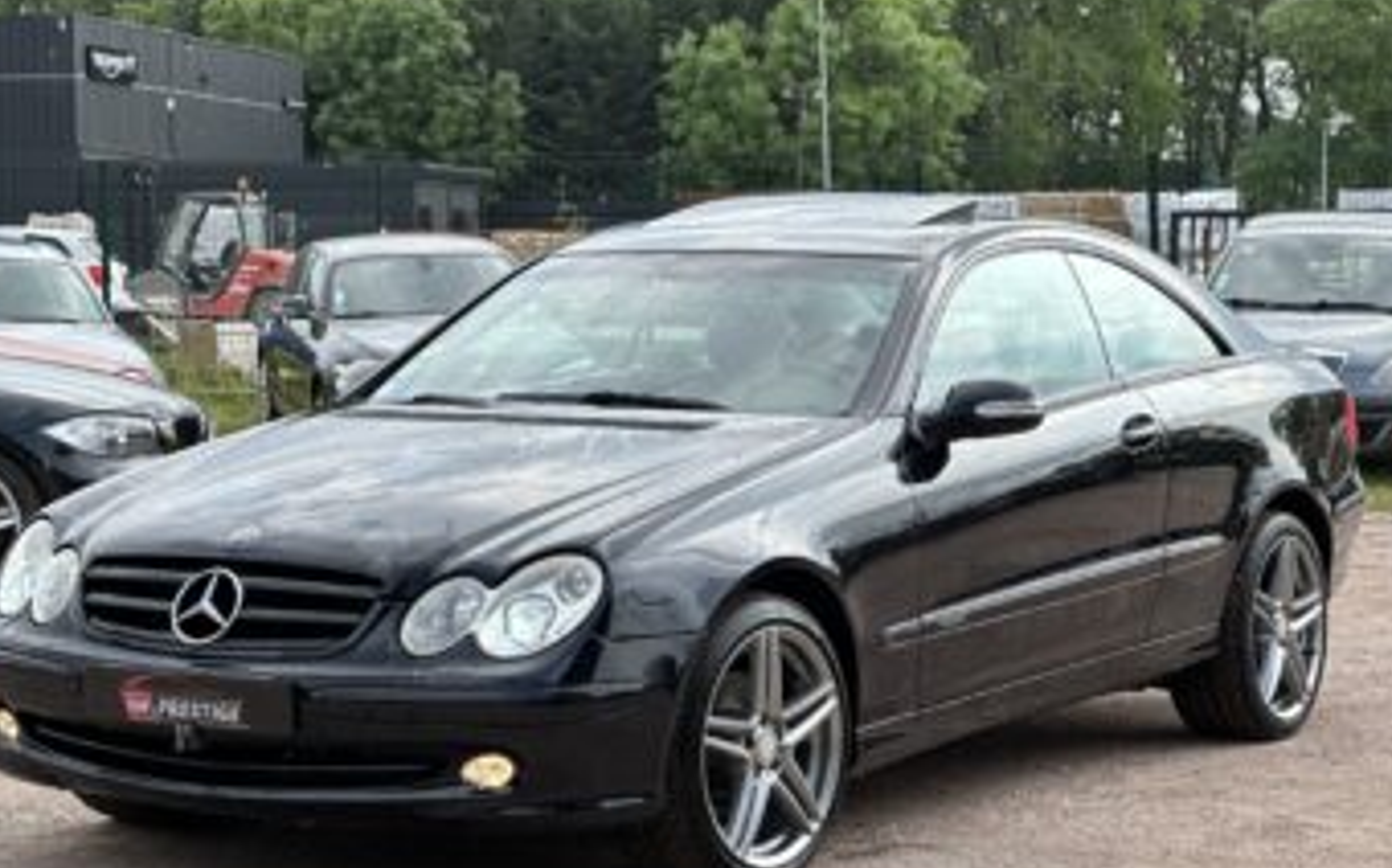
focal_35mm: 90
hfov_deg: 23.1
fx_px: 3412
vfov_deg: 14.5
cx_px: 657
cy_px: 448
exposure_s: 1/368
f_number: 2.8
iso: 32
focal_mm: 9
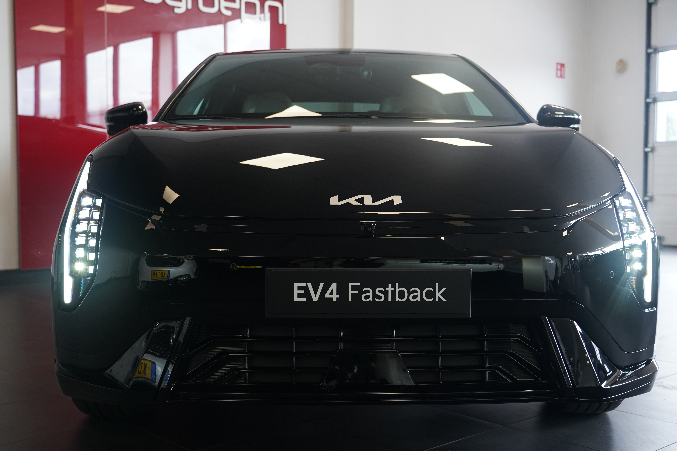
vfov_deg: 31.9
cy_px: 226
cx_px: 338
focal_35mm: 42
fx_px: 790
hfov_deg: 46.4
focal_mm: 42
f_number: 4.5
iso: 1600
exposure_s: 1/60
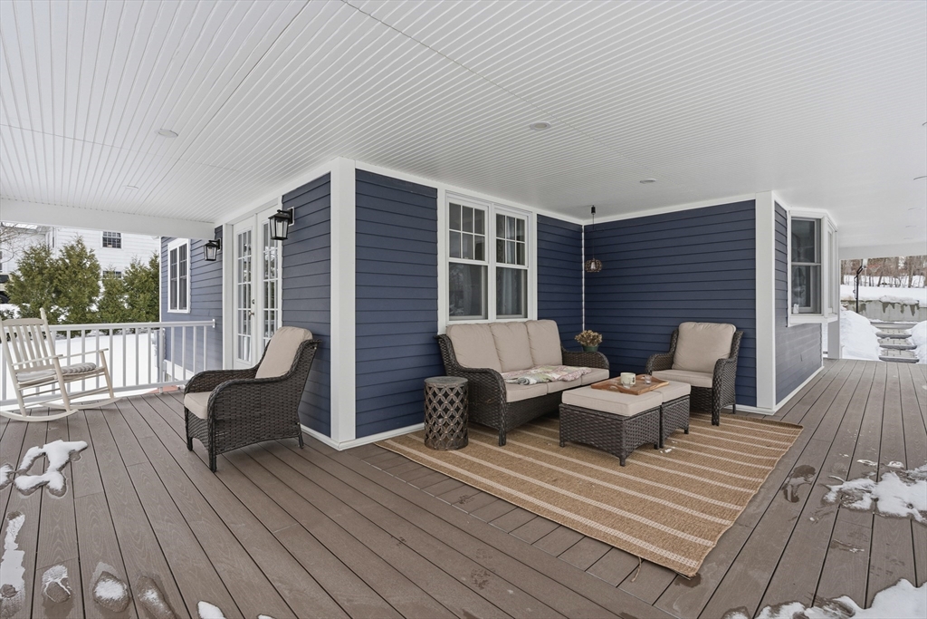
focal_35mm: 16
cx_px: 464
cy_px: 310
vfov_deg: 73.8
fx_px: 412
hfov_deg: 96.7
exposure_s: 1/1000
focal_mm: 16
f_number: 7.1
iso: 800
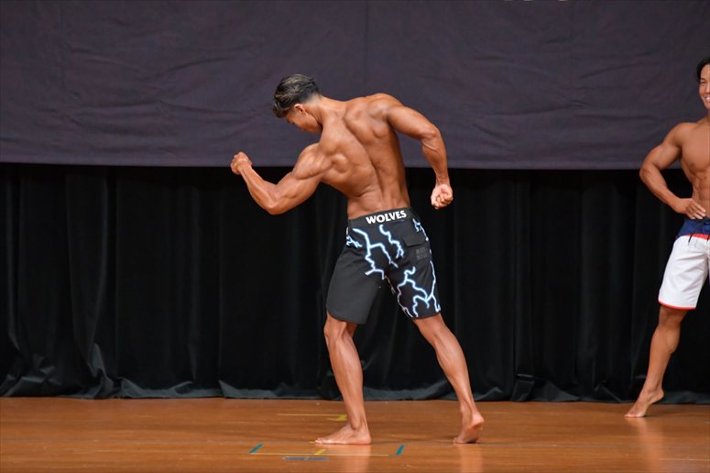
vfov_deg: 4.8
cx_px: 355
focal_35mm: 285
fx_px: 5618
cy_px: 236
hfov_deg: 7.2
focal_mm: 190
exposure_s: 1/400
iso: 5000
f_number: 5.6
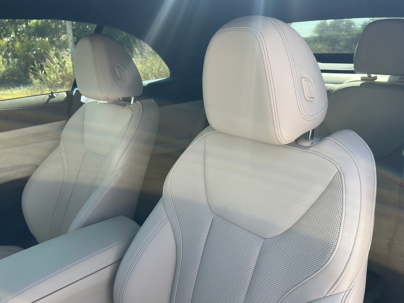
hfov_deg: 69.4
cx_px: 202
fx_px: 292
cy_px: 152
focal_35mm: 25
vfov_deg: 54.9
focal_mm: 6.86
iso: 80
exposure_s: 1/786
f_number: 1.78
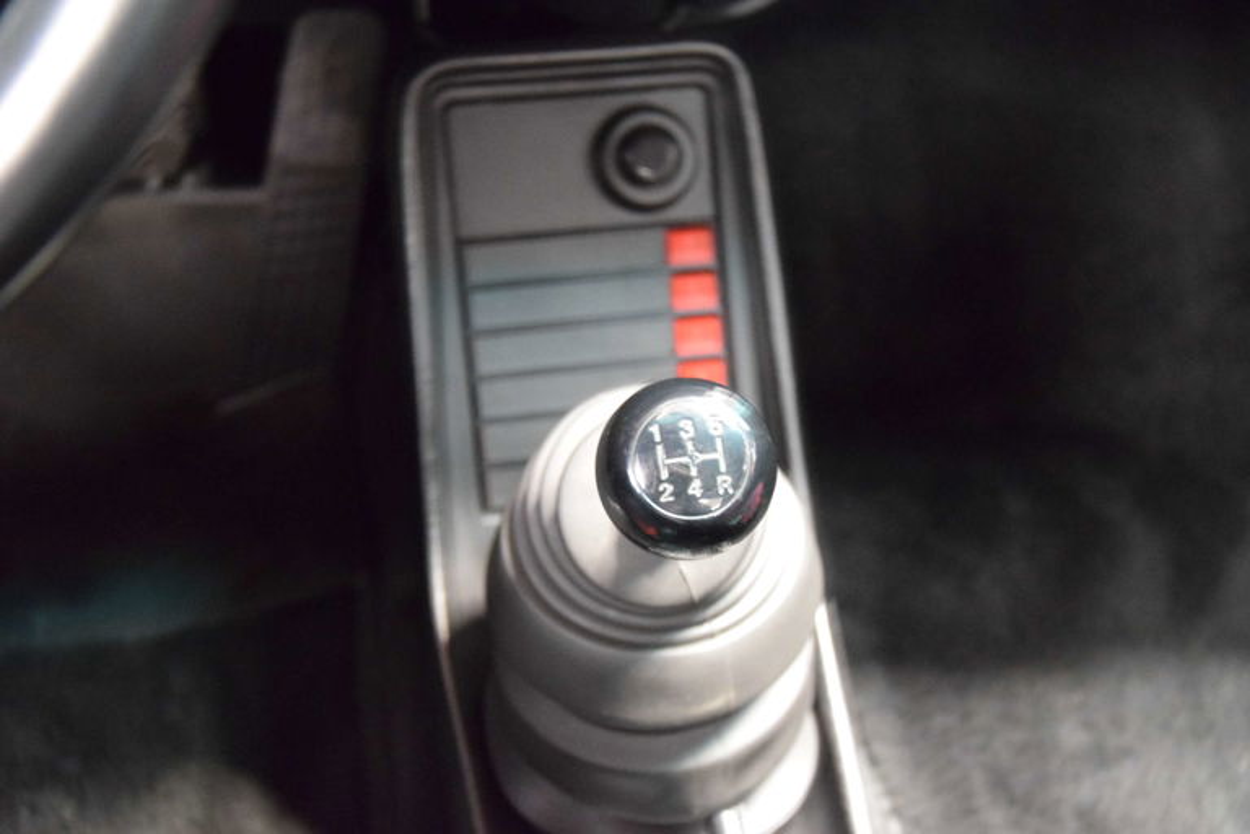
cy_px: 417
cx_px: 625
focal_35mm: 51
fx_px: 1771
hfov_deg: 38.9
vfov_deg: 26.5
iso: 6400
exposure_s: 1/4
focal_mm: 34
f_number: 4.2
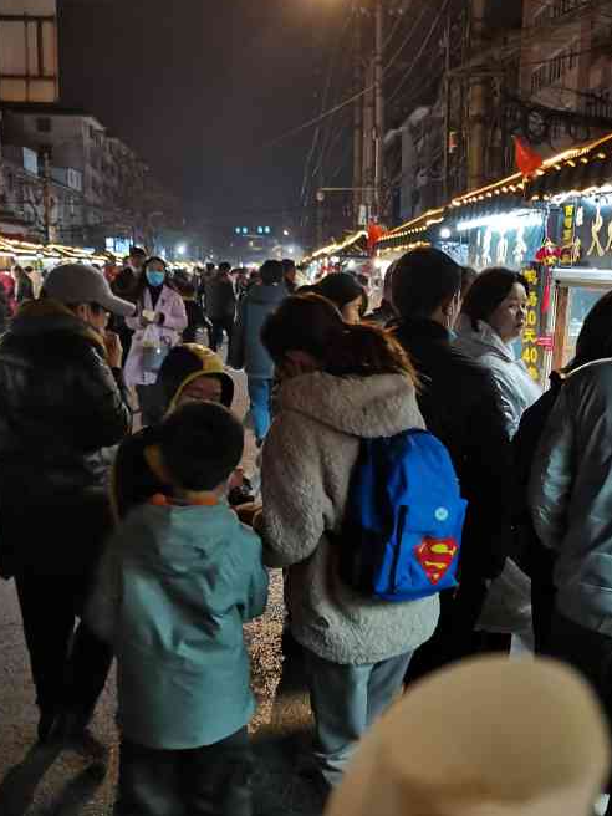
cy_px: 468
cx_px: 320
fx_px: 872
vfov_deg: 50.0
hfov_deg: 38.7
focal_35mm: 37
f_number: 1.8
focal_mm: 5.58
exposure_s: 1/33.3
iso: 640
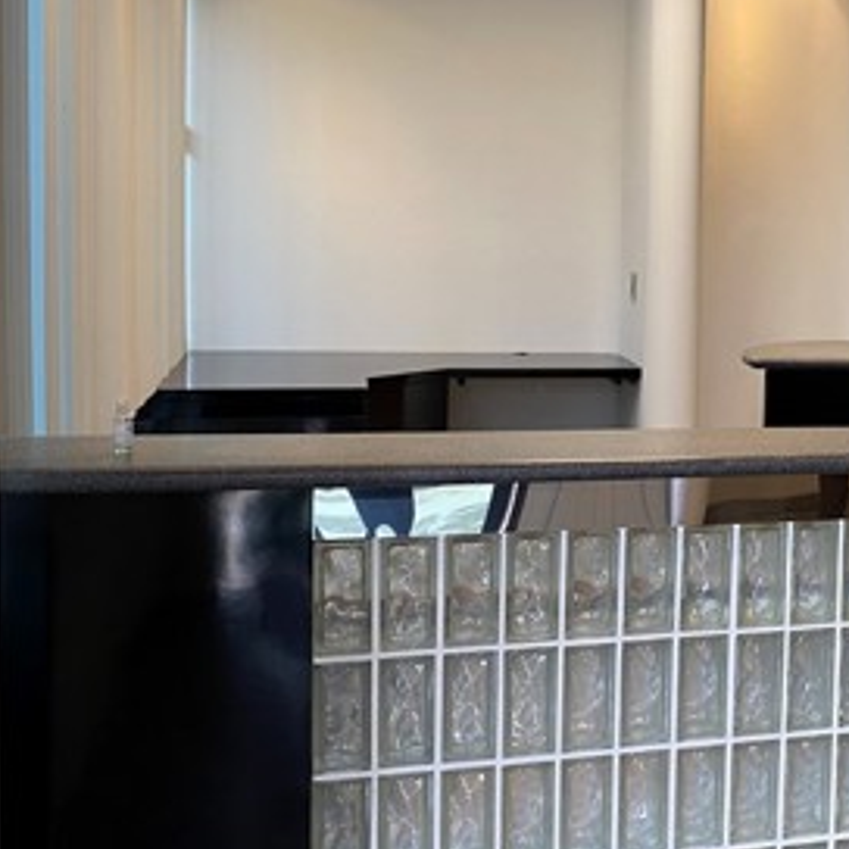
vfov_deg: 31.5
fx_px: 1498
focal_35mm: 54
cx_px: 896
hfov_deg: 29.1
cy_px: 325
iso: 125
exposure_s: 1/60
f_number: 1.8
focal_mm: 4.25
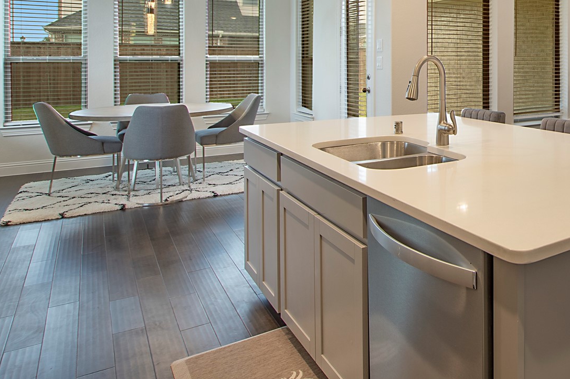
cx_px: 514
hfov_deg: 54.0
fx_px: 475
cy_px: 52
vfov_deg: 40.9
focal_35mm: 30
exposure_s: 1/5
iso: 100
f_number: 8
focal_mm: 10
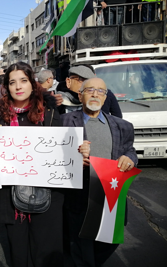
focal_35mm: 37
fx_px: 269
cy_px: 134
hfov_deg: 31.2
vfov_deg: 52.7
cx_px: -10
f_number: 2.2
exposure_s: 1/755
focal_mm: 3.81
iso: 50
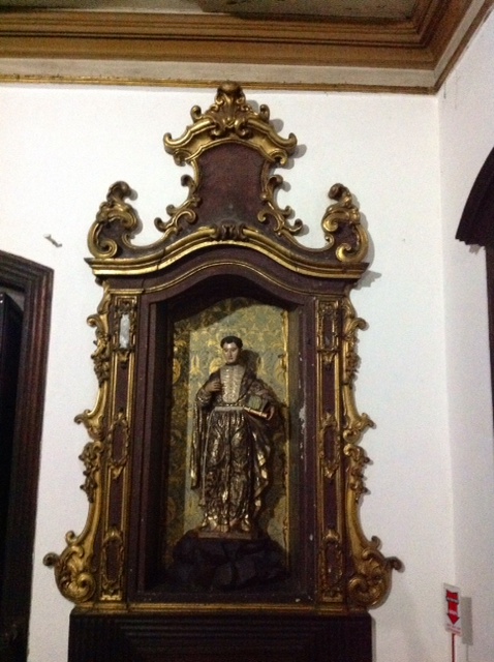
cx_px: 247
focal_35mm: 35
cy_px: 331
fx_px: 668
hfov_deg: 40.6
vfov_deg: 52.7
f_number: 2.4
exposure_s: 1/15
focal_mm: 4.28
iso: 800
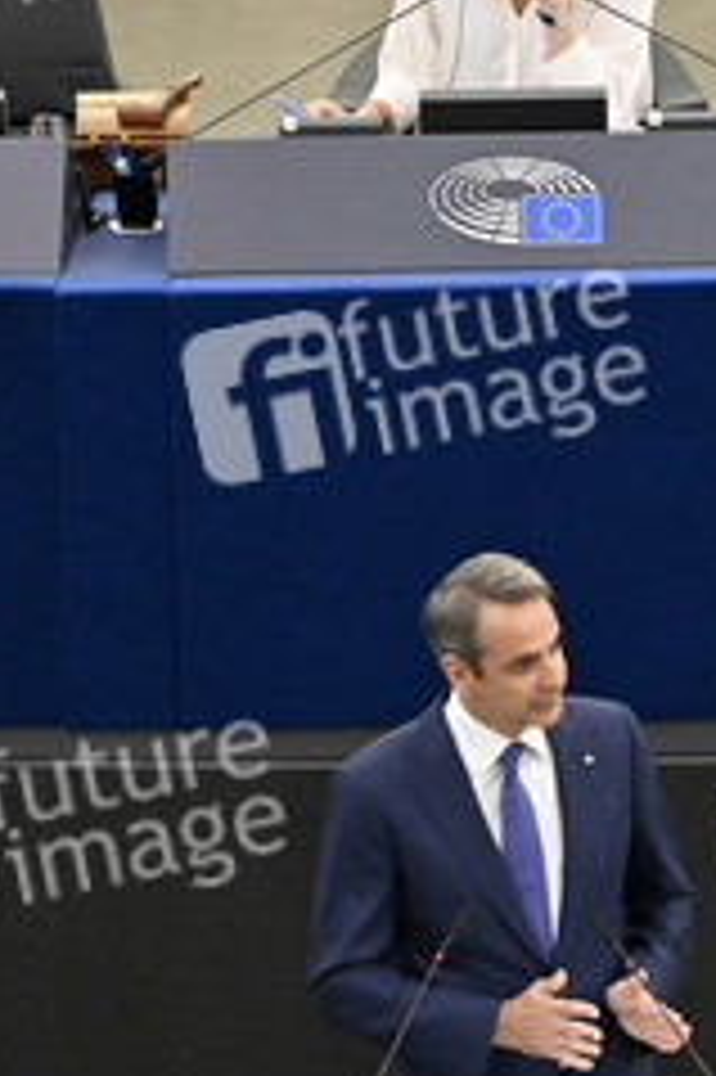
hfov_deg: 2.1
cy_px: 603
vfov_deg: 3.2
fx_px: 19508
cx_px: 545
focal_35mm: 653
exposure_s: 1/640
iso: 10000
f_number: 6
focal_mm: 390
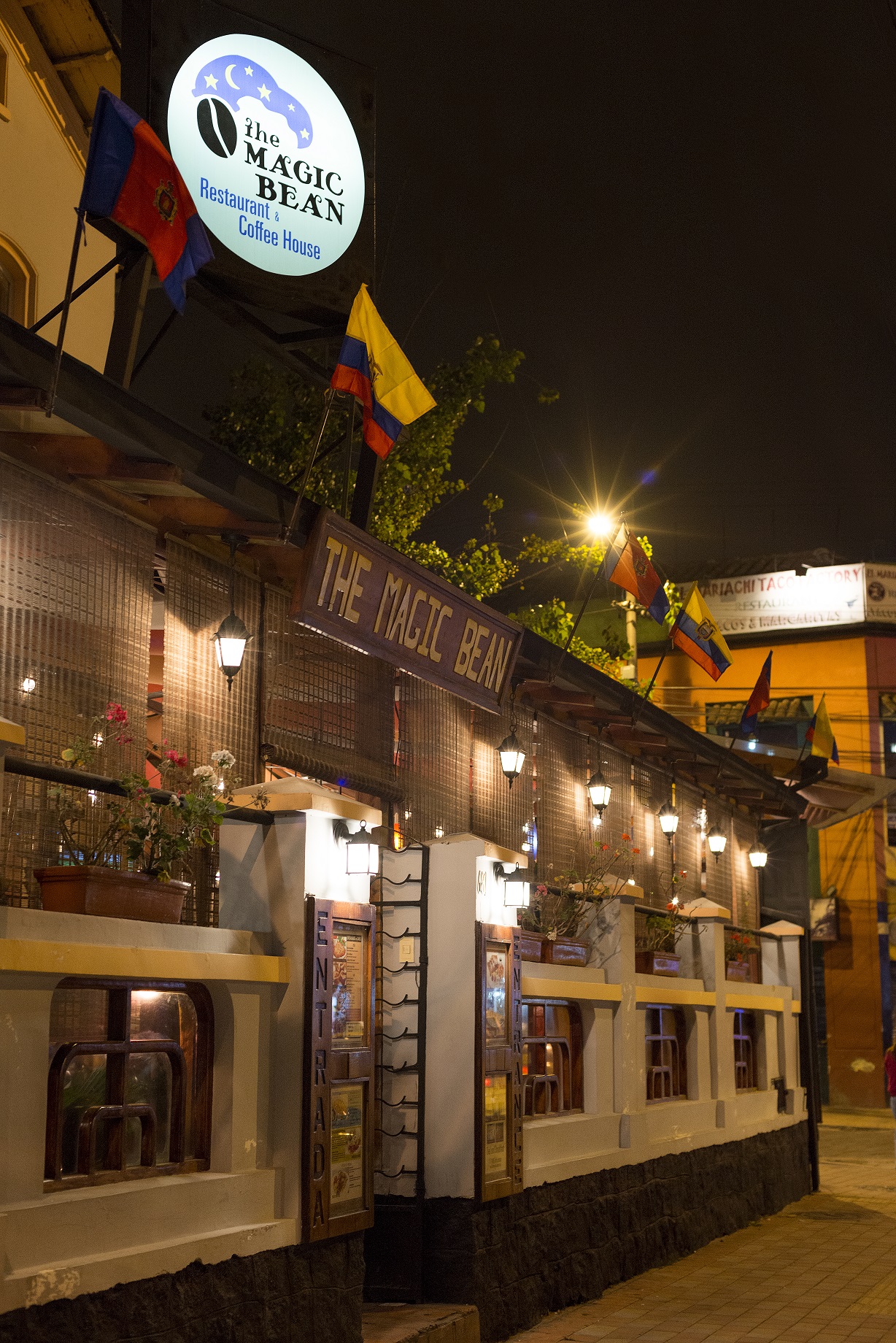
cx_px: 448
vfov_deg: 39.6
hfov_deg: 27.0
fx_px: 1865
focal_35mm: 50
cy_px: 672
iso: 1600
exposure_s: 1/60
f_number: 4
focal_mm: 50
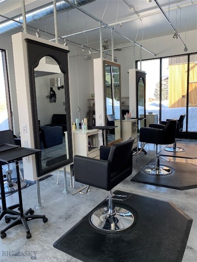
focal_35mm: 26
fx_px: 197
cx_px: 98
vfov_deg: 67.3
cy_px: 131
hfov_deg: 53.0
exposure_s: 1/122
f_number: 1.8
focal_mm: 4.25
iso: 32
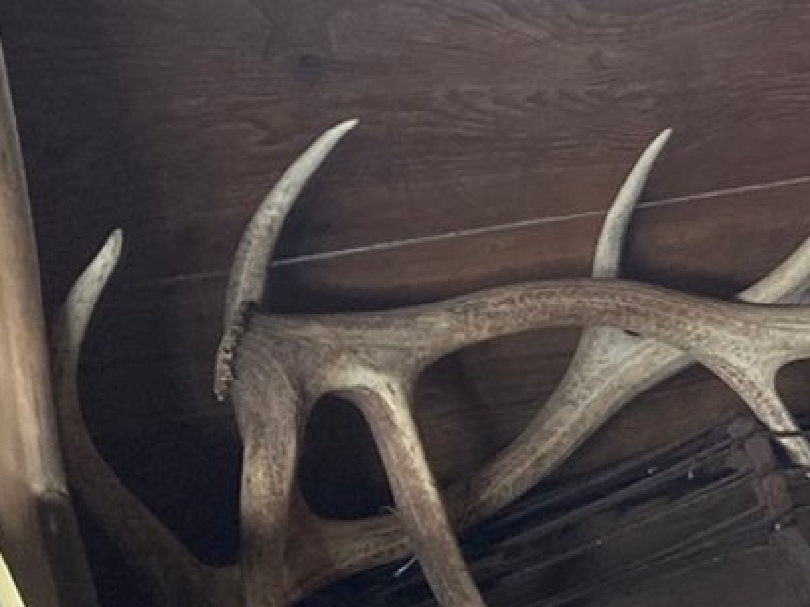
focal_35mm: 96
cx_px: 1105
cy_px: 236
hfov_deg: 18.7
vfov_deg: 15.4
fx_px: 2245
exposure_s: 1/113
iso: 125
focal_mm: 4.25
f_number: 1.8
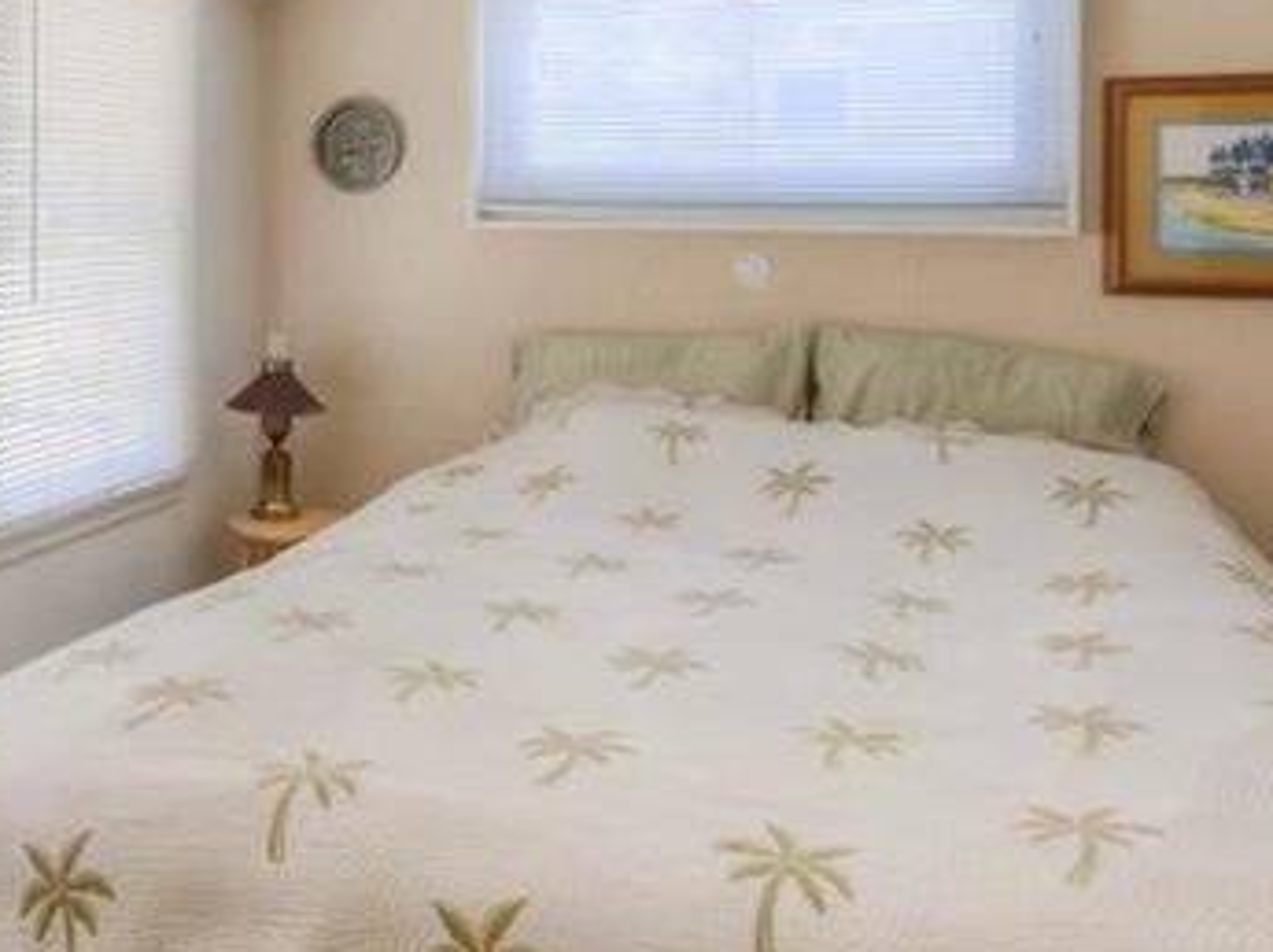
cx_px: 306
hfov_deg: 45.1
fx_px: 1469
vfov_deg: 35.0
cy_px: 220
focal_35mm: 40
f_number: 5.6
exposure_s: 1/125
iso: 200
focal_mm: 14
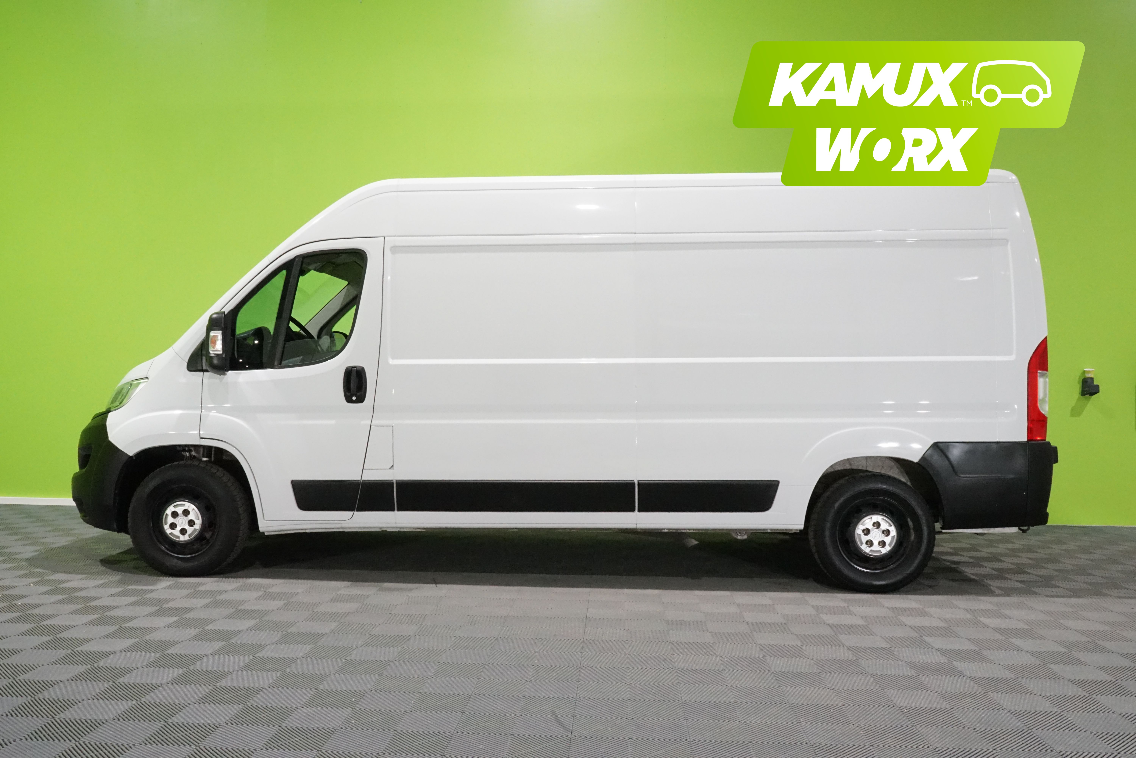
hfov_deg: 61.9
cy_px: 379
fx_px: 947
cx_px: 568
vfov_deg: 43.6
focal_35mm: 30
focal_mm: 30
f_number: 22
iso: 6400
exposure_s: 1/20
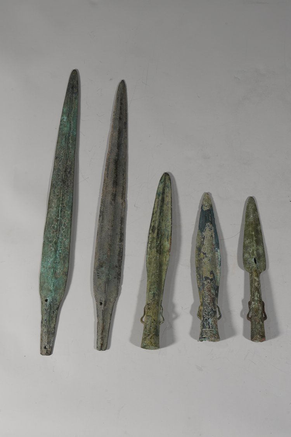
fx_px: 800
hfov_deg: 20.6
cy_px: 218
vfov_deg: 30.5
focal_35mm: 66
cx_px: 146
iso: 100
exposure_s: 1/125
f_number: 22
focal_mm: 44
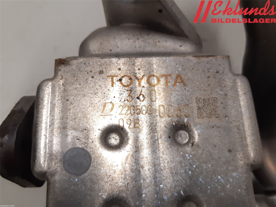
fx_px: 207
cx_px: 138
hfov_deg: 67.3
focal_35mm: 26
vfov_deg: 53.1
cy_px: 104
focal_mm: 3.93
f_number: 1.7
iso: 125
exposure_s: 1/50
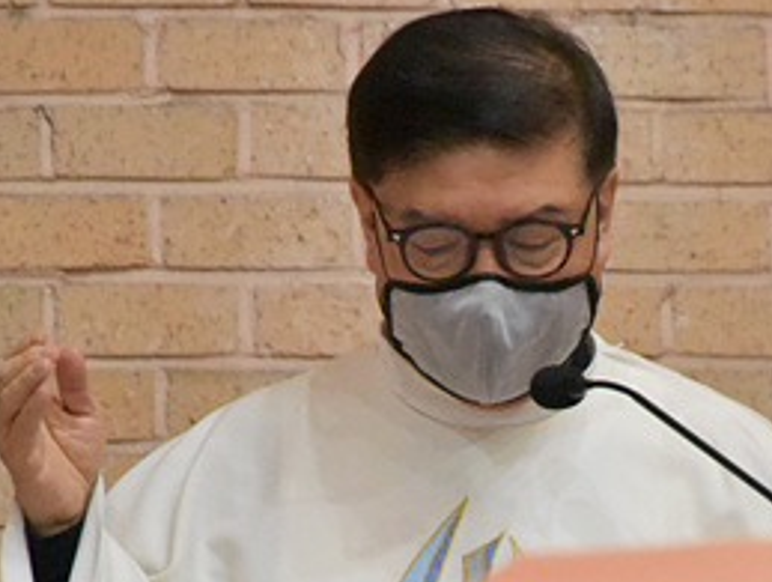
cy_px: 721
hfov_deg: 1.8
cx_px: 560
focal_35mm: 1112
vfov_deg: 1.3
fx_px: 24834
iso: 7200
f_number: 5.6
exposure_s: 1/200
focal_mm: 300
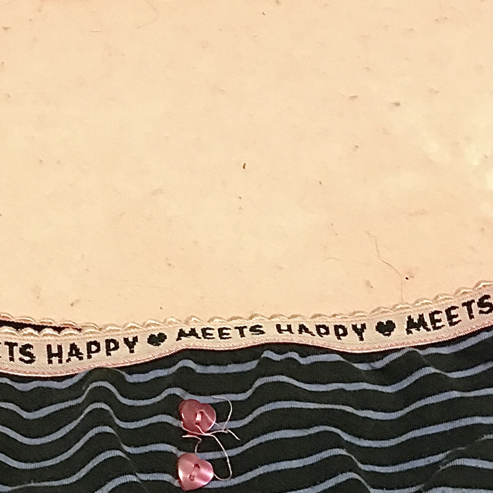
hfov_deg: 22.8
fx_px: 1225
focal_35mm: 76
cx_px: 237
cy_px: 637
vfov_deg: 20.8
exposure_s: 1/4
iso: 80
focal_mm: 4.15
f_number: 2.2
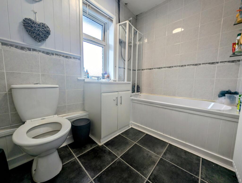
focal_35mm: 12
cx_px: 121
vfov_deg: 94.6
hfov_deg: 110.5
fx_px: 84
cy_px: 92
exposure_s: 1/100
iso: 66
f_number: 1.95
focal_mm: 2.23
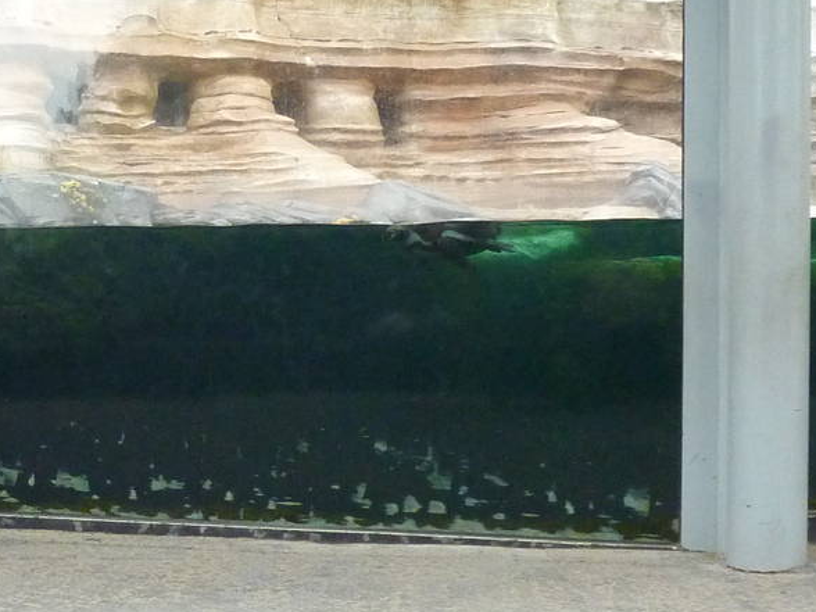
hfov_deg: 28.0
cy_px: 330
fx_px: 1603
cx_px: 169
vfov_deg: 21.6
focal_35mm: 68
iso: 320
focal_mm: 4.1
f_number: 3.3
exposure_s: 1/500
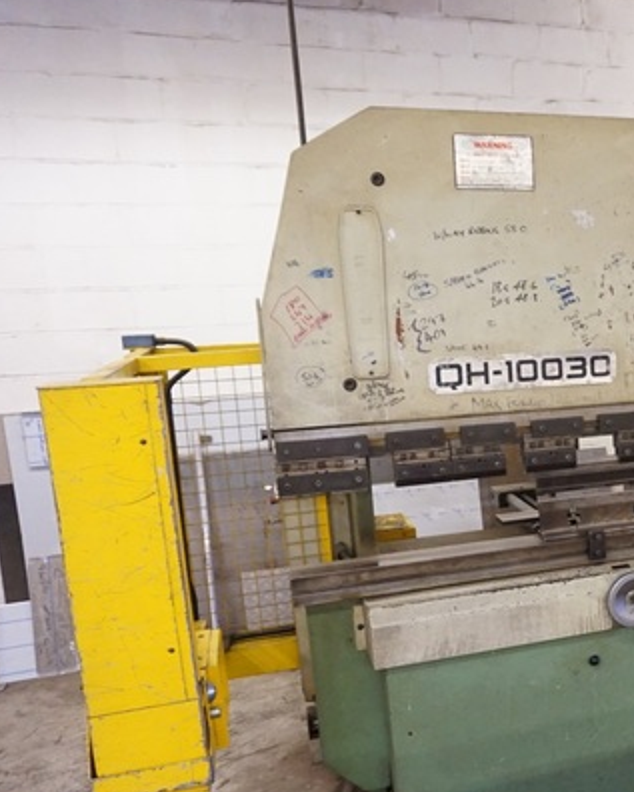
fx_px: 961
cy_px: 470
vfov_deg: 44.6
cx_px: 696
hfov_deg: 32.2
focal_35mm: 41
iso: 3200
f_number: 3.5
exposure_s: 1/60
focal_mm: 16
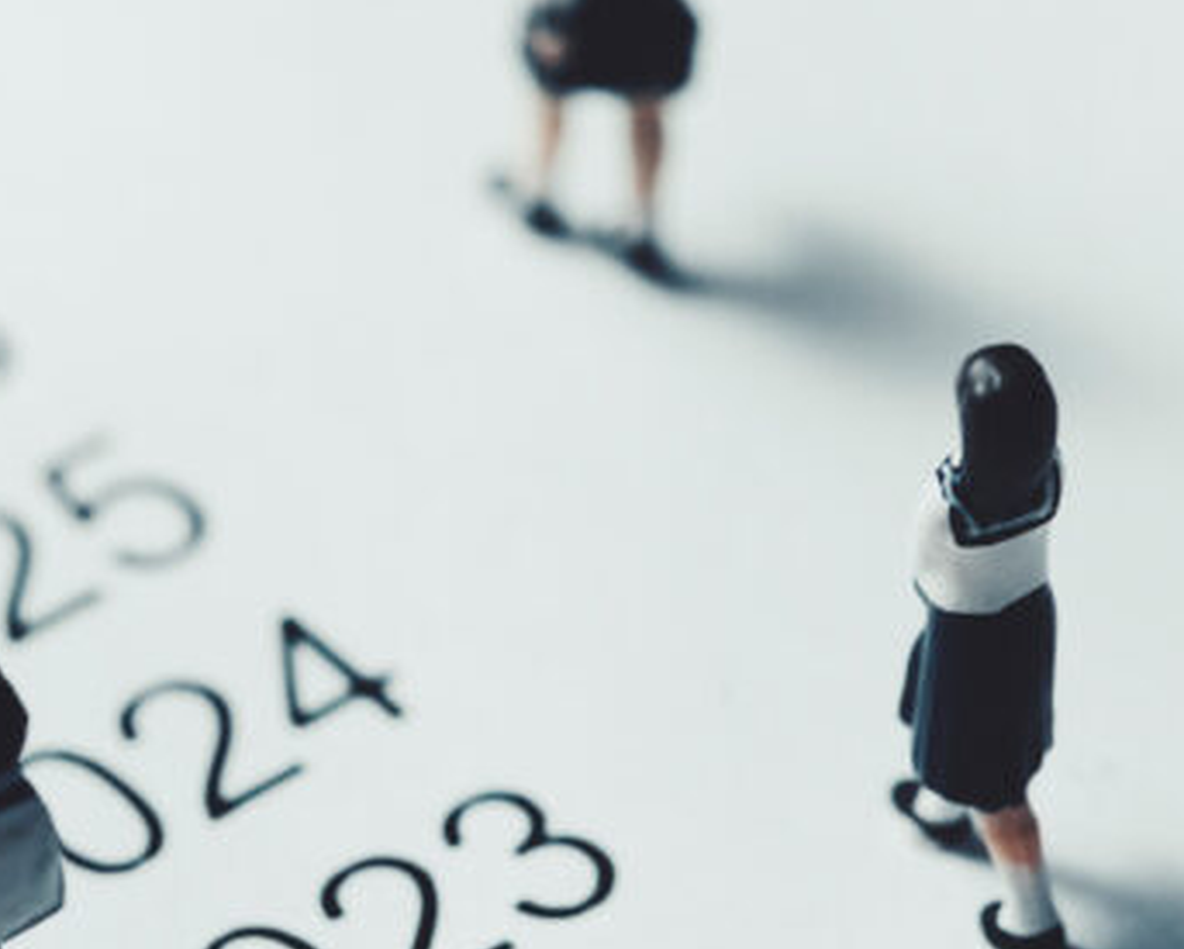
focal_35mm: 292
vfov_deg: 5.3
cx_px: -28
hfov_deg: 6.6
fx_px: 10241
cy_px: 362
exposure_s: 1/125
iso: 640
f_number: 5.6
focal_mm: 100
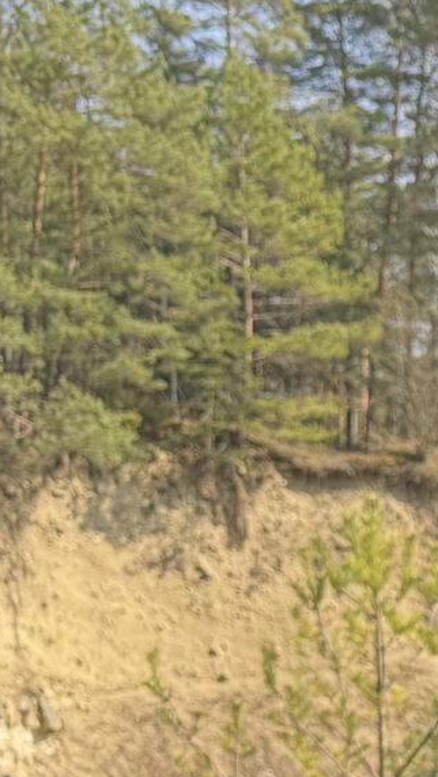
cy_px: 846
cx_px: 1265
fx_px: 2414
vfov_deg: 17.7
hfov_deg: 8.7
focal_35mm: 117
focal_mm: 6.76
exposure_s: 1/671
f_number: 1.78
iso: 80
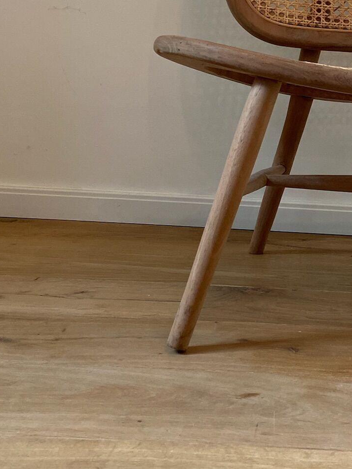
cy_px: 186
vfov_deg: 34.2
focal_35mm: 56
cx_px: 335
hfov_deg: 25.1
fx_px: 759
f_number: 1.8
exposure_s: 1/50
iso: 320
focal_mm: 4.25
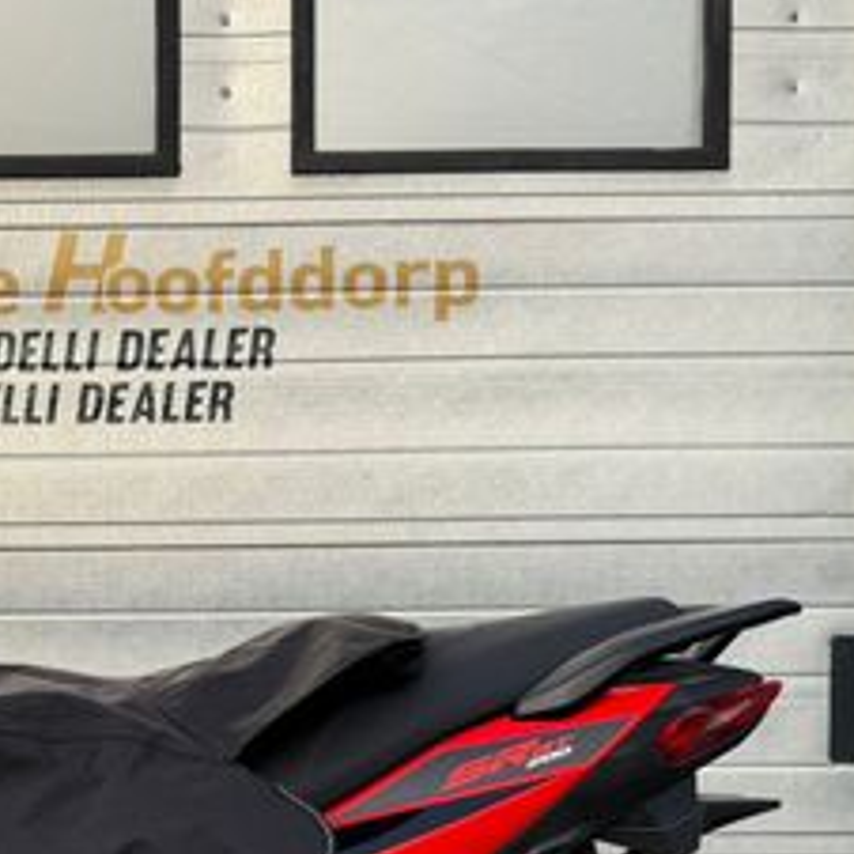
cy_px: 752
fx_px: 1675
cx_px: -19
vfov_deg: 27.7
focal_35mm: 60
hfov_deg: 26.9
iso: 80
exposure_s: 1/2801
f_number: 1.78
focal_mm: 6.76
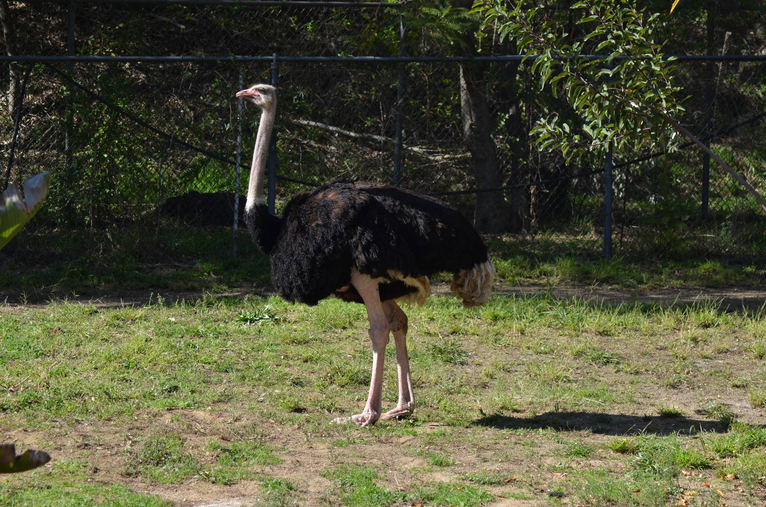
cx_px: 383
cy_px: 254
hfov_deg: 12.5
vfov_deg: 8.3
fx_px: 3504
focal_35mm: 165
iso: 200
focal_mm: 110
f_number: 5.6
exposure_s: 1/500
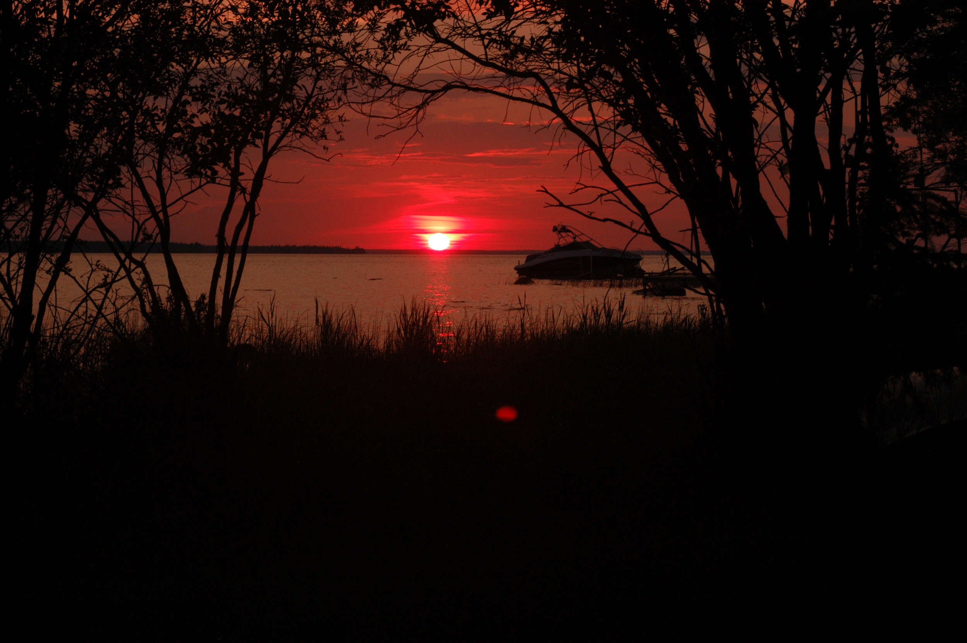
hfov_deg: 27.0
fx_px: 2013
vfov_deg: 18.1
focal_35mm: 75
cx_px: 484
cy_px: 322
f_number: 9
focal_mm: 50
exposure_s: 1/320
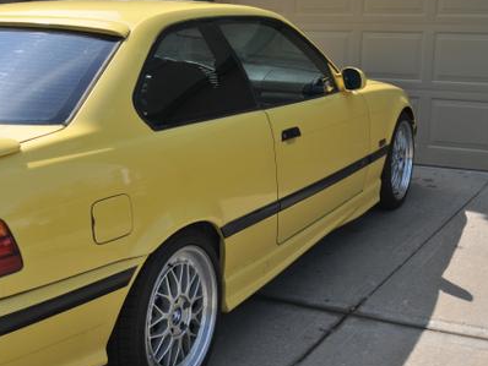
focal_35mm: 62
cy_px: 187
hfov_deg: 31.1
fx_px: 875
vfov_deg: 23.7
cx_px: 201
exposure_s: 1/1600
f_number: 7.1
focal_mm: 34
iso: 400
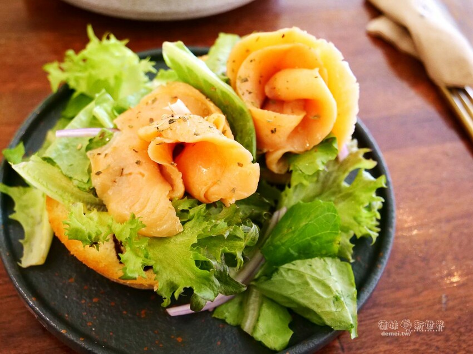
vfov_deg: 39.6
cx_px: 236
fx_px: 492
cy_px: 177
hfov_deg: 51.4
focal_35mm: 36
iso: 3200
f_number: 3.2
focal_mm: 18
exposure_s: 1/60
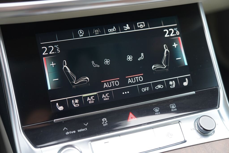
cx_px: 114
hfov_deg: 47.4
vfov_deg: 32.6
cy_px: 76
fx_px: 261
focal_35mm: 41
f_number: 2.8
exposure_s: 1/50
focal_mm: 41
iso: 400
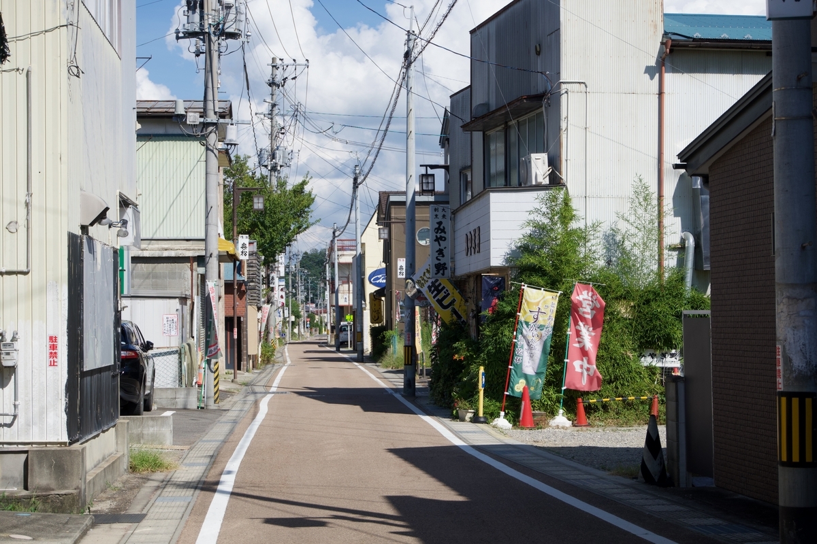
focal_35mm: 75
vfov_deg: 18.2
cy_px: 272
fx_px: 1702
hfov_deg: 27.0
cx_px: 408
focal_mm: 50
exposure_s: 1/640
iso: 200
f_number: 8
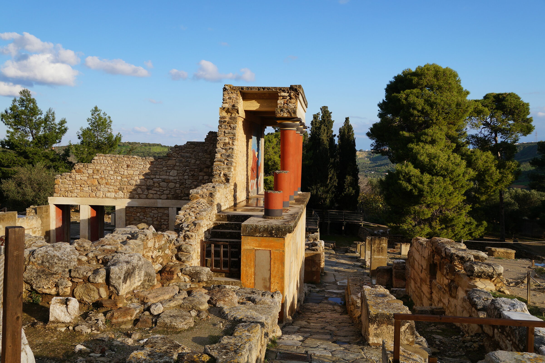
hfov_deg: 57.2
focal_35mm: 33
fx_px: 499
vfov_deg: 39.9
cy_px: 182
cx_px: 272
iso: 100
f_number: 10
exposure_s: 1/160
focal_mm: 22
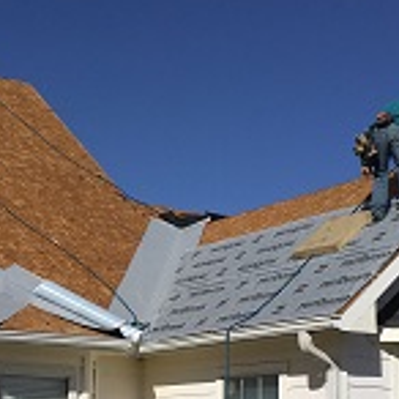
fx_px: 1030
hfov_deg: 21.7
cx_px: 101
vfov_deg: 21.7
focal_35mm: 79
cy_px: 316
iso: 25
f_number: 2.2
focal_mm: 4.15
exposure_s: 1/7692
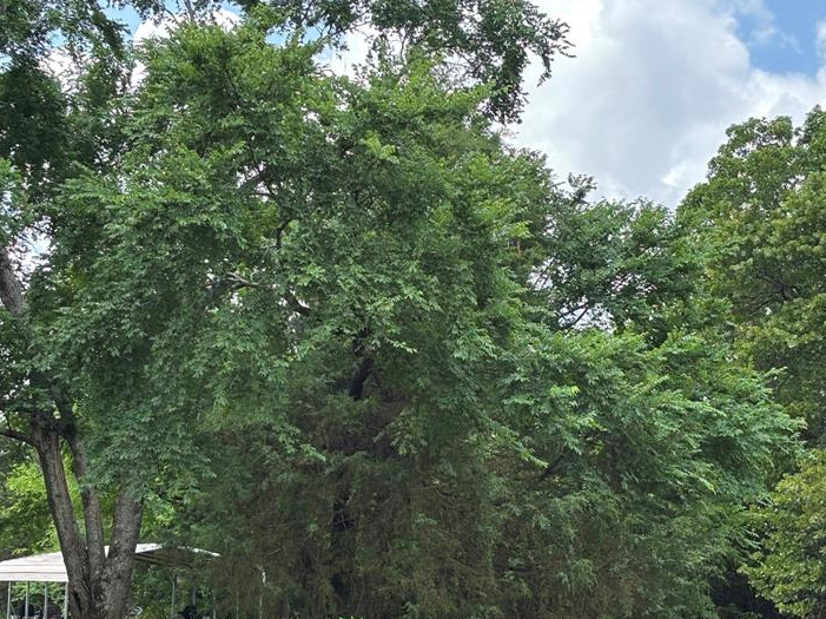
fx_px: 1813
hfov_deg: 25.7
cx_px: 440
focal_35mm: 76
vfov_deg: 19.4
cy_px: 359
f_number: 1.6
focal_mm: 5.96
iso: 32
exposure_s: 1/510
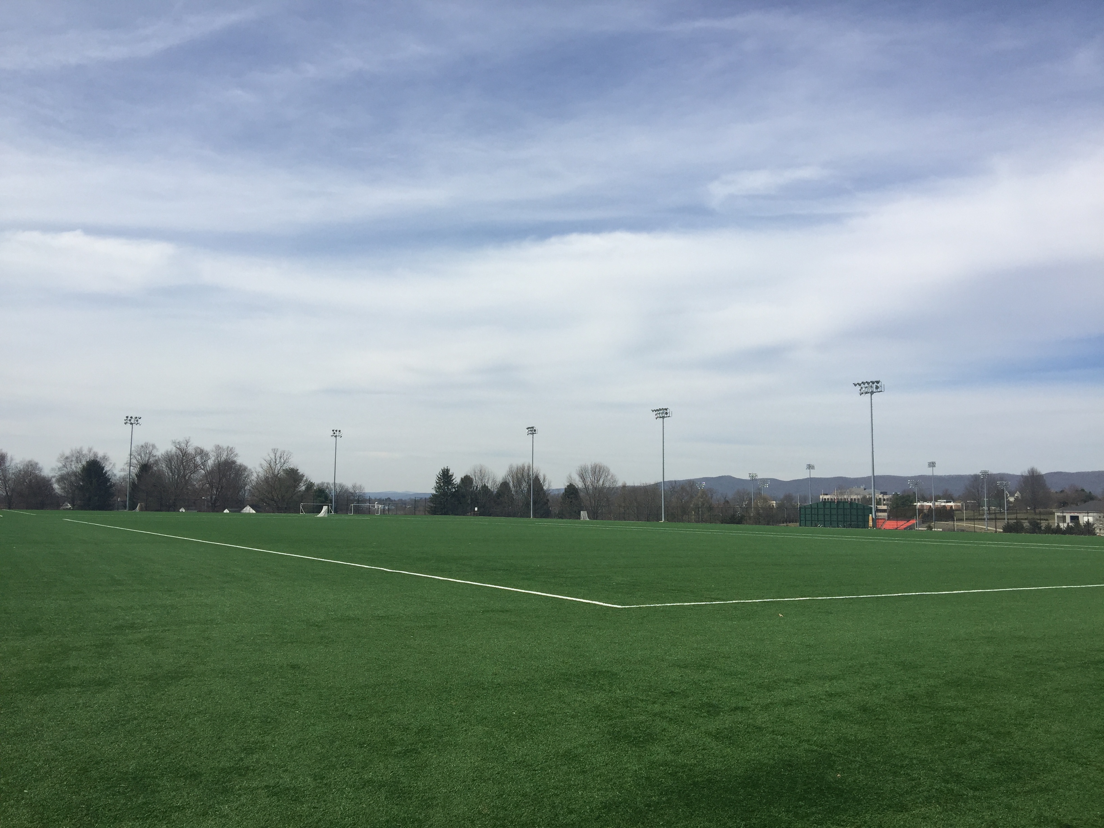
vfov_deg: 48.2
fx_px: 925
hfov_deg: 61.7
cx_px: 552
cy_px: 414
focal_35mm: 29
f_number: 2.2
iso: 32
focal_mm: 4.15
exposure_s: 1/3597
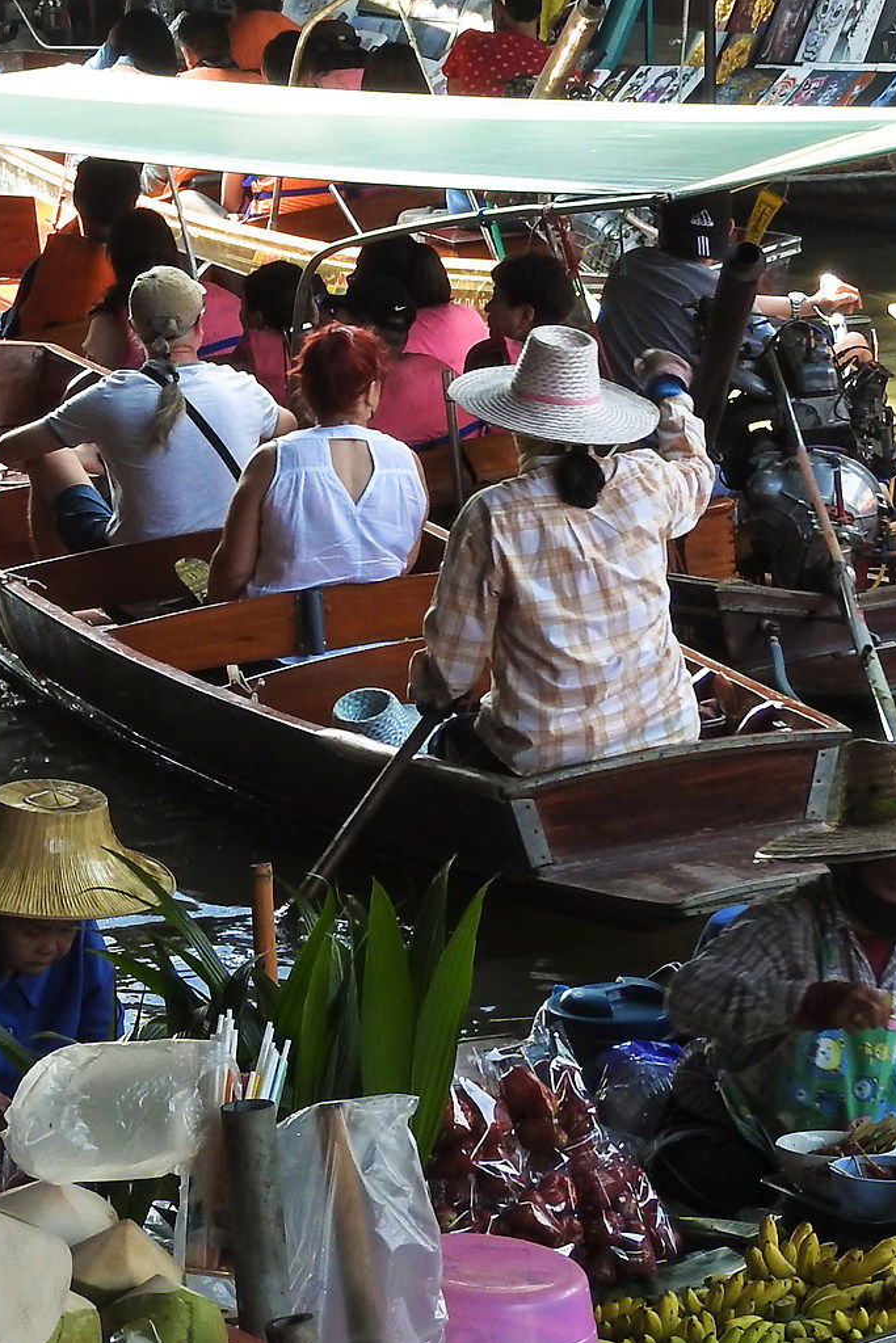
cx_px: 239
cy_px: 295
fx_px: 7277
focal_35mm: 195
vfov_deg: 10.5
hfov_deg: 7.0
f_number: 4.5
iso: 110
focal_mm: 14.3
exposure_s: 1/60
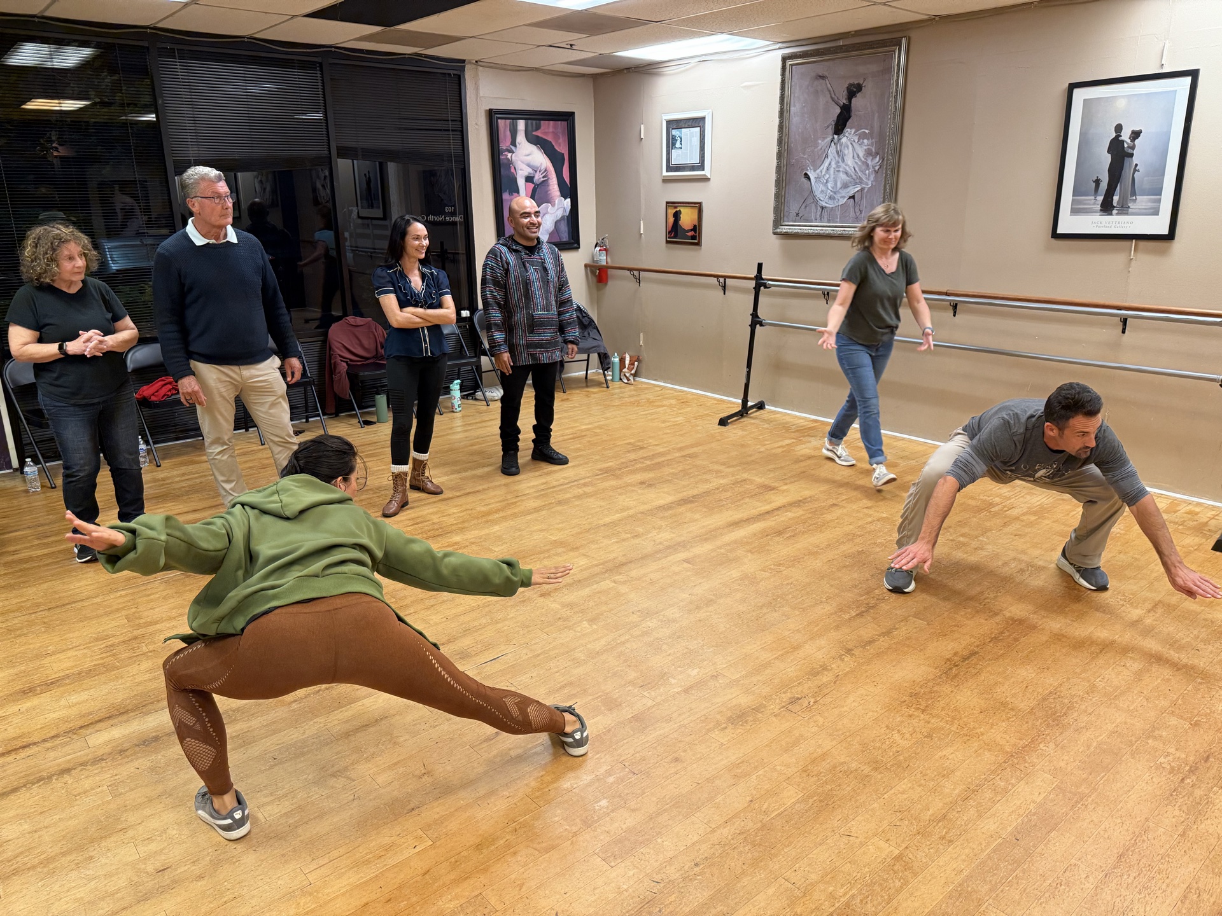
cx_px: 611
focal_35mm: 24
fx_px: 847
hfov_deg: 71.6
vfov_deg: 56.8
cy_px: 458
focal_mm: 6.76
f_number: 1.78
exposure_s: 1/60
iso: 250
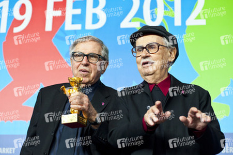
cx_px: 116
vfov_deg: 17.0
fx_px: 517
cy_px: 78
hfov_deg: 25.4
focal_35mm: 80
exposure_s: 1/160
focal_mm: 80
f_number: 5
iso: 1600
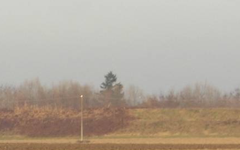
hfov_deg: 4.8
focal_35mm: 441
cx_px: -20
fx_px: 2885
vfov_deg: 3.0
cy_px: 134
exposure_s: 1/94.6
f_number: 8.2
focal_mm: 23.4
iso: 64
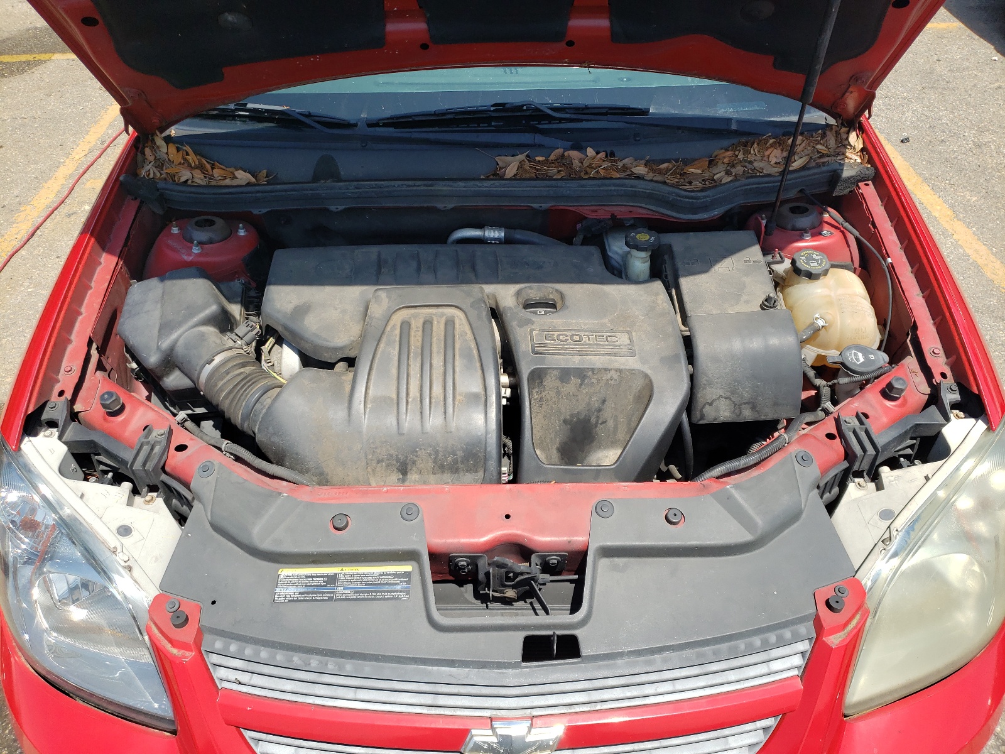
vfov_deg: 53.1
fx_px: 755
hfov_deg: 67.3
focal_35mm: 26
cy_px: 377
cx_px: 502
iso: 50
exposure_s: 1/1667
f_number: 1.5
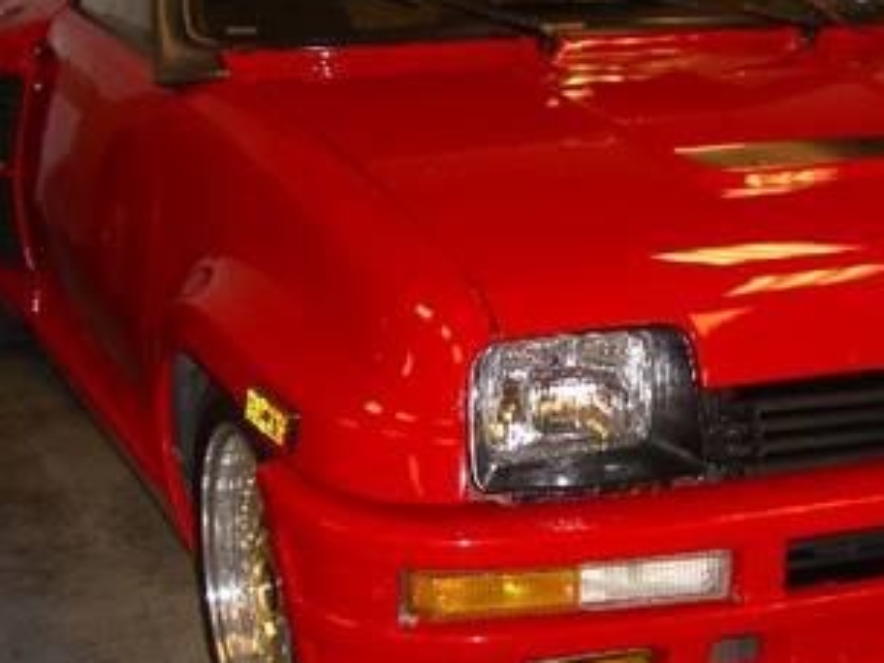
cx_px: 616
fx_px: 1915
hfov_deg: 25.8
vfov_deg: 19.6
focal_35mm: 75
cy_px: 320
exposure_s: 1/60
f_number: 2.8
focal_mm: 7.9
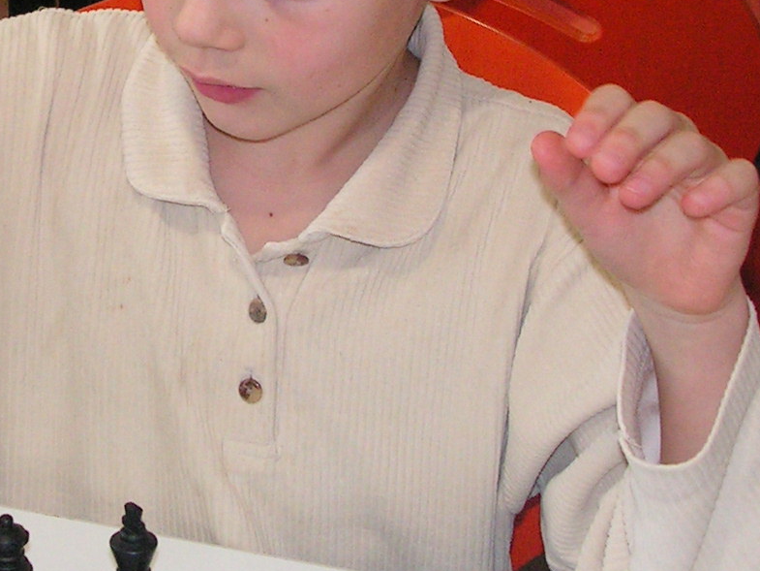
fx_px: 2920
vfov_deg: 11.1
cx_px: 147
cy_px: 71
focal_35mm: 133
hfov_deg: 14.7
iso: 200
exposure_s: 1/60
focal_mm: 8.6
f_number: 3.2
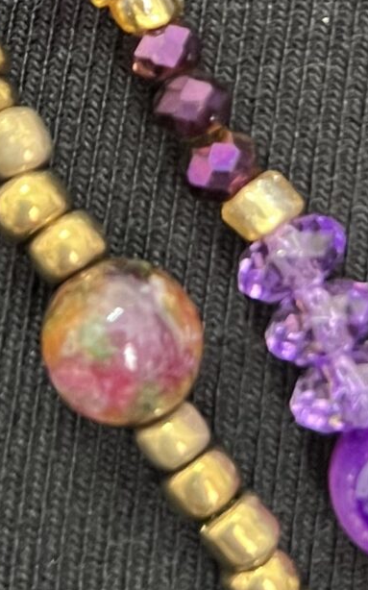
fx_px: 1848
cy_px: -192
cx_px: -26
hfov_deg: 11.2
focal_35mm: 115
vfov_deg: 17.0
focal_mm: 5.7
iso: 400
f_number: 1.5
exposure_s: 1/33
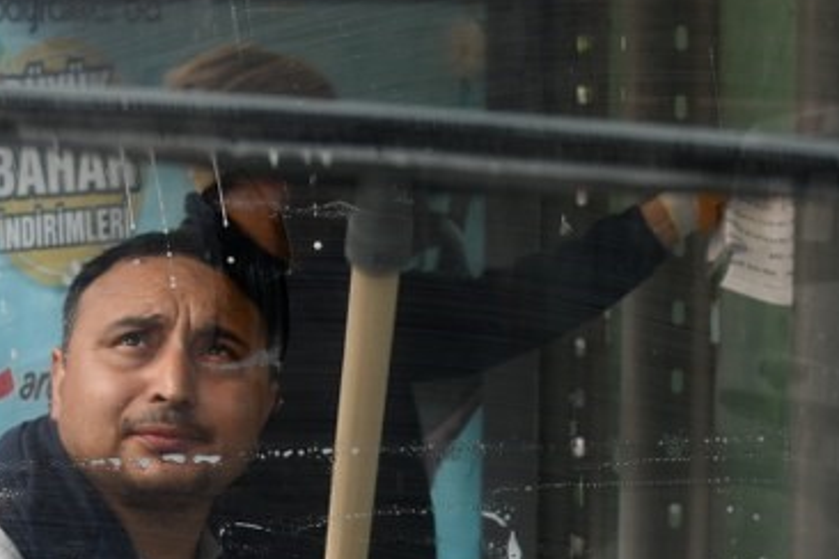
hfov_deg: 24.2
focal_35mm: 84
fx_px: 1958
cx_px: 378
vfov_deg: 16.1
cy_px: 464
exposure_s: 1/250
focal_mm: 24
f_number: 6.3
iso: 125
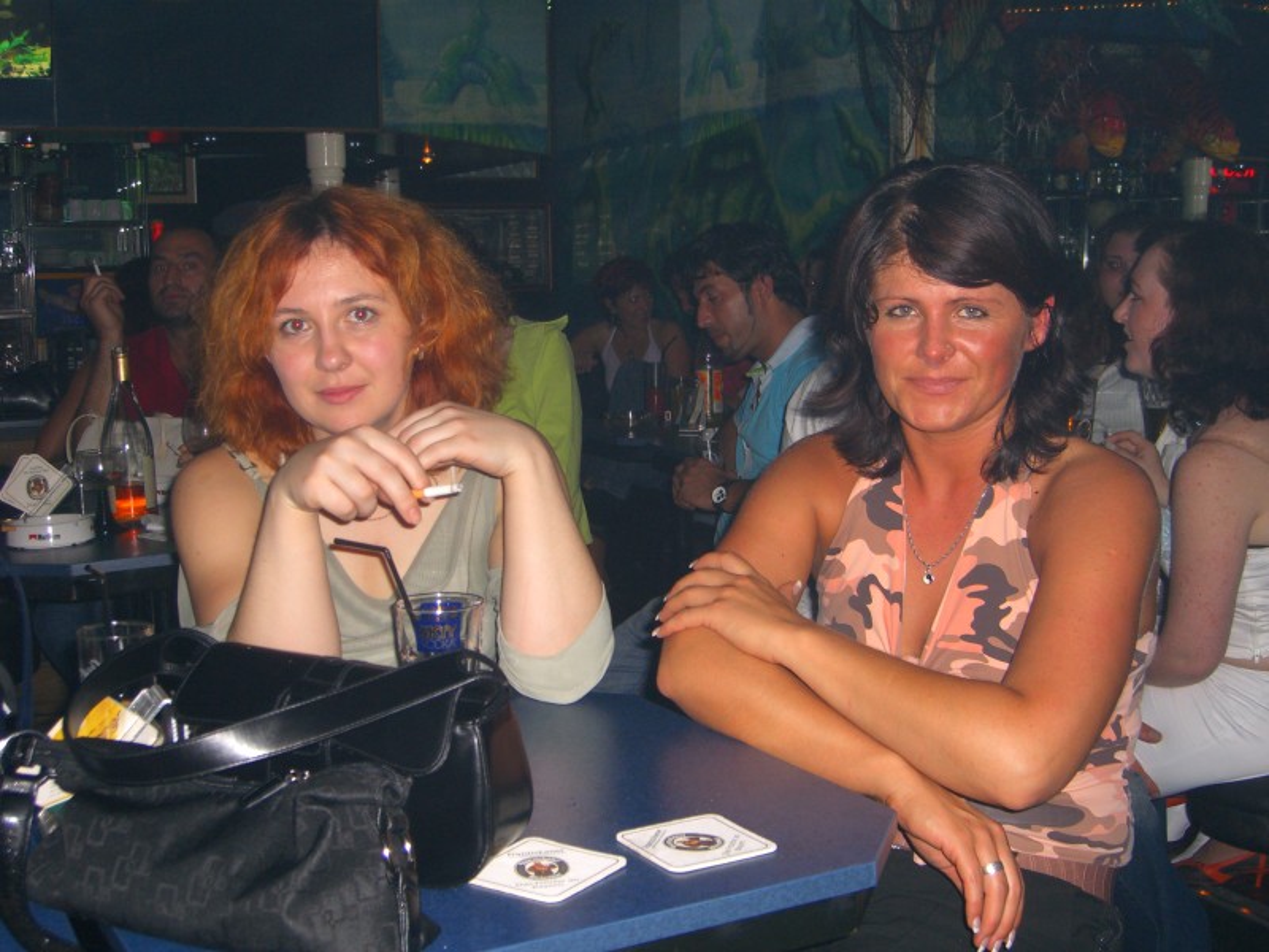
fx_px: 1686
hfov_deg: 41.2
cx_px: 634
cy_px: 476
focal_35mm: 46
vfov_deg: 31.5
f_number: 3.1
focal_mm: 9.5
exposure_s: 1/60
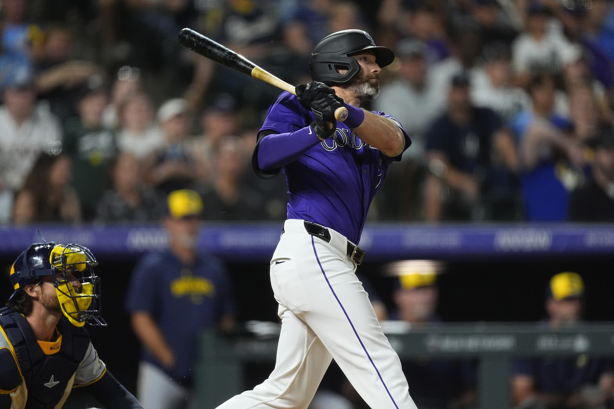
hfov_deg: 3.4
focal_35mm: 600
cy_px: 204
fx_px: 10233
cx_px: 307
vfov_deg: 2.3
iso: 5000
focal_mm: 600
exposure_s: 1/1600
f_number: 4
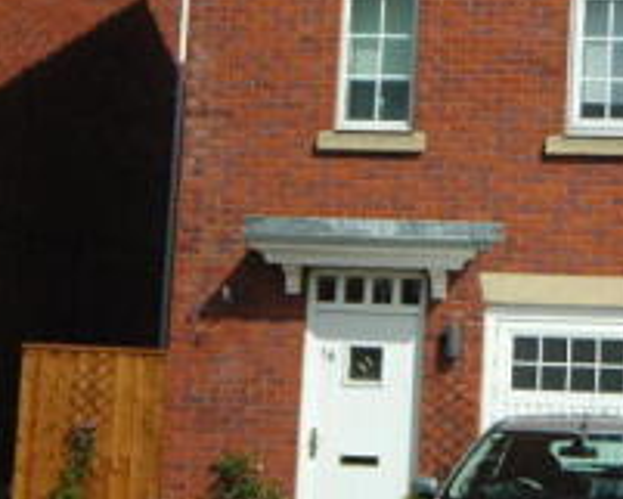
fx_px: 2029
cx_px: 567
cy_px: 161
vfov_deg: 14.0
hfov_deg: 17.2
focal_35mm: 110
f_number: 11
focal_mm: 24
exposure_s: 1/400
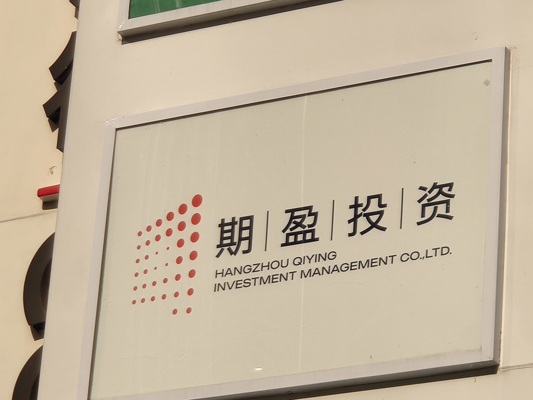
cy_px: 200
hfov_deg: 11.8
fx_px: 2571
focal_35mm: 167
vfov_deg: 8.9
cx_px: 266
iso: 100
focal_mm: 6.22
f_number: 2.2
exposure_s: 1/1813
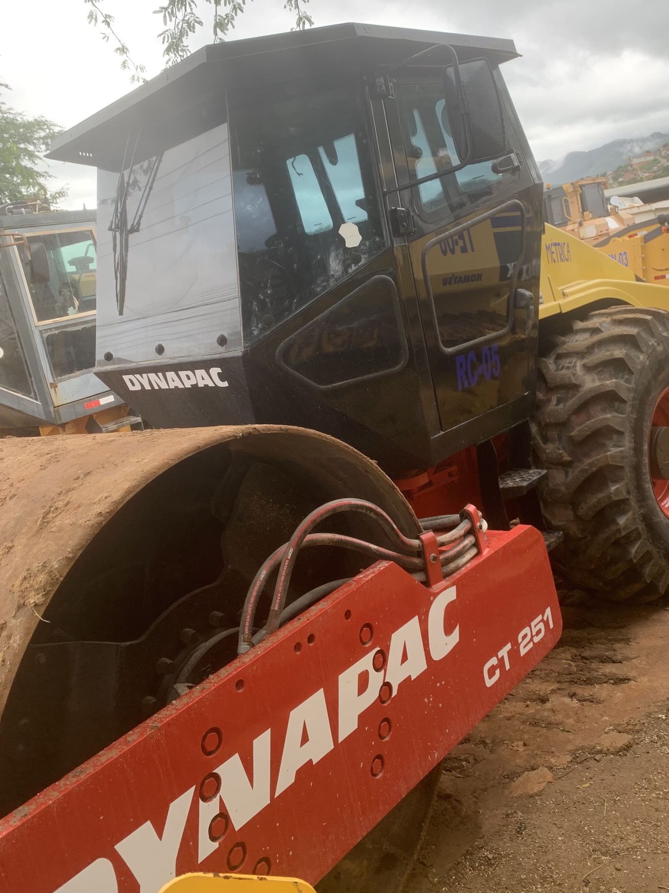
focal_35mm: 30
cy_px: 383
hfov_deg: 46.7
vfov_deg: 59.7
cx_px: 372
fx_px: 773
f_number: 1.8
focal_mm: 4.25
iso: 25
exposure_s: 1/162
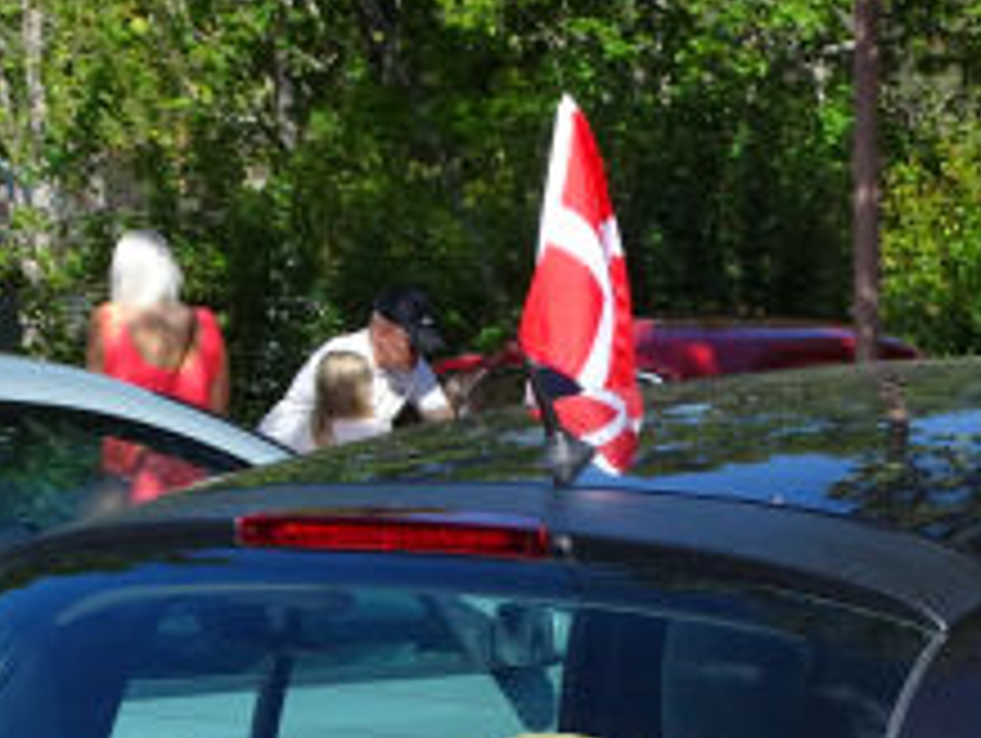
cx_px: 950
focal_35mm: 110
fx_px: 3121
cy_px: 1112
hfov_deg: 17.5
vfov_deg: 12.8
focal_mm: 5.09
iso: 80
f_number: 4
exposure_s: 1/500
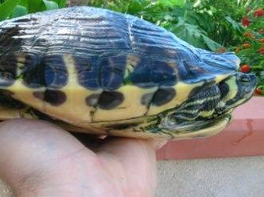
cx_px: 103
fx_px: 358
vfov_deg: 30.8
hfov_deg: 40.3
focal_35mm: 47
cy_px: 93
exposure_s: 1/40
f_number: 4.9
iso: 50
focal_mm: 5.7
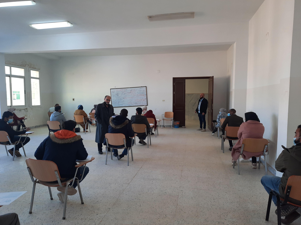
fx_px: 217
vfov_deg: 54.9
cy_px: 112
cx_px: 150
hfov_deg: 69.4
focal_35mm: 25
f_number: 2
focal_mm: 4.6
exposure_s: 1/50
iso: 100
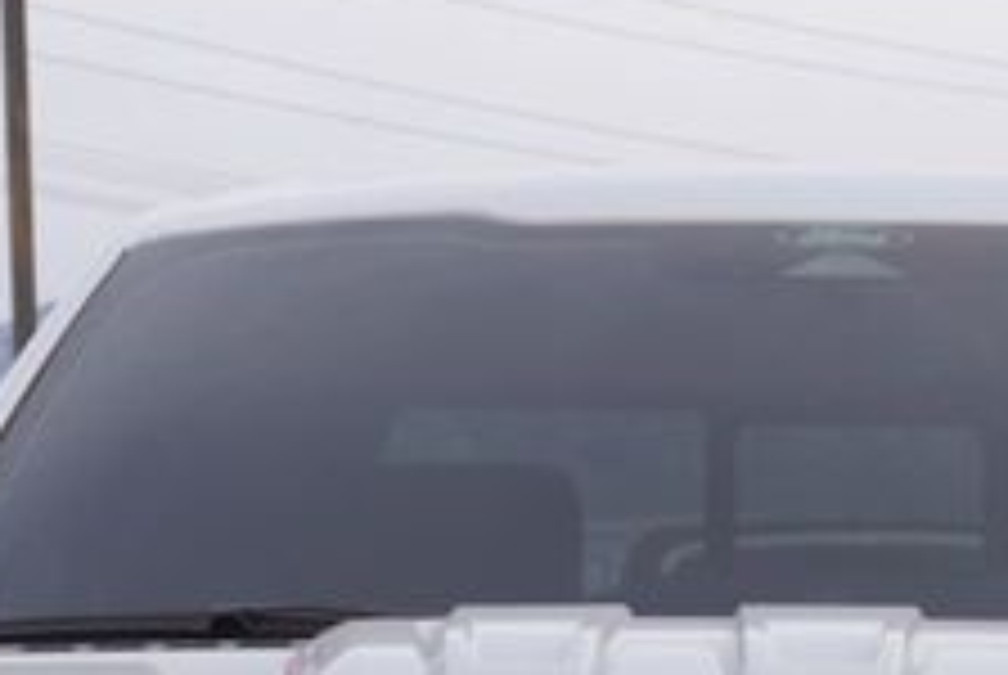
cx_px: 806
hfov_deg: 11.9
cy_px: 1476
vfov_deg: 7.6
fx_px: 4802
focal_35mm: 171
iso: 100
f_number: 6.3
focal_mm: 25
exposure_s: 1/125
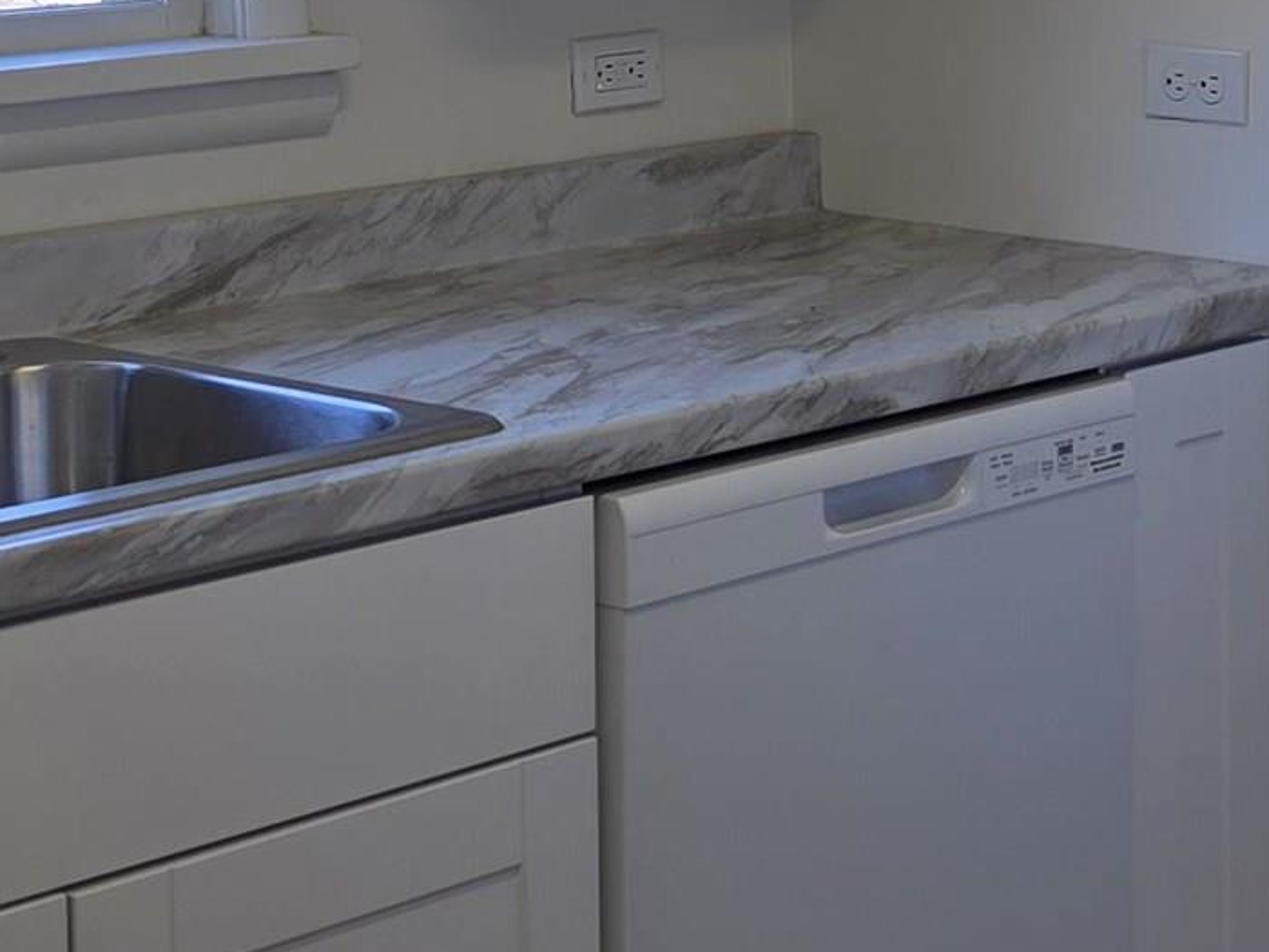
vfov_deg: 14.6
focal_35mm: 101
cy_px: 190
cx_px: 957
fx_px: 3703
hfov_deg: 19.3
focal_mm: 6.3
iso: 32
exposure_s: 1/120
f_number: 1.7
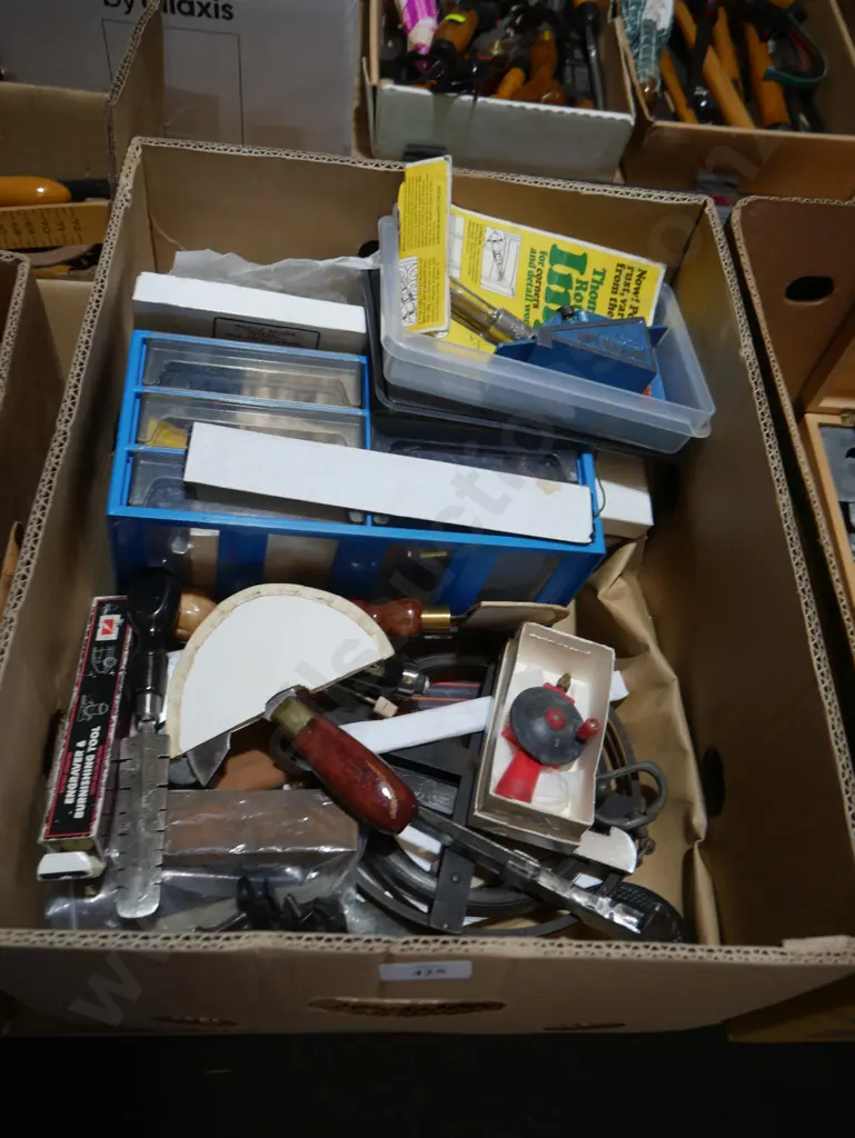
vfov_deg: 63.4
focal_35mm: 28
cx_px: 428
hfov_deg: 49.8
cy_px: 569
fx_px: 921
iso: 200
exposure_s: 1/125
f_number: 3.5
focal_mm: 14
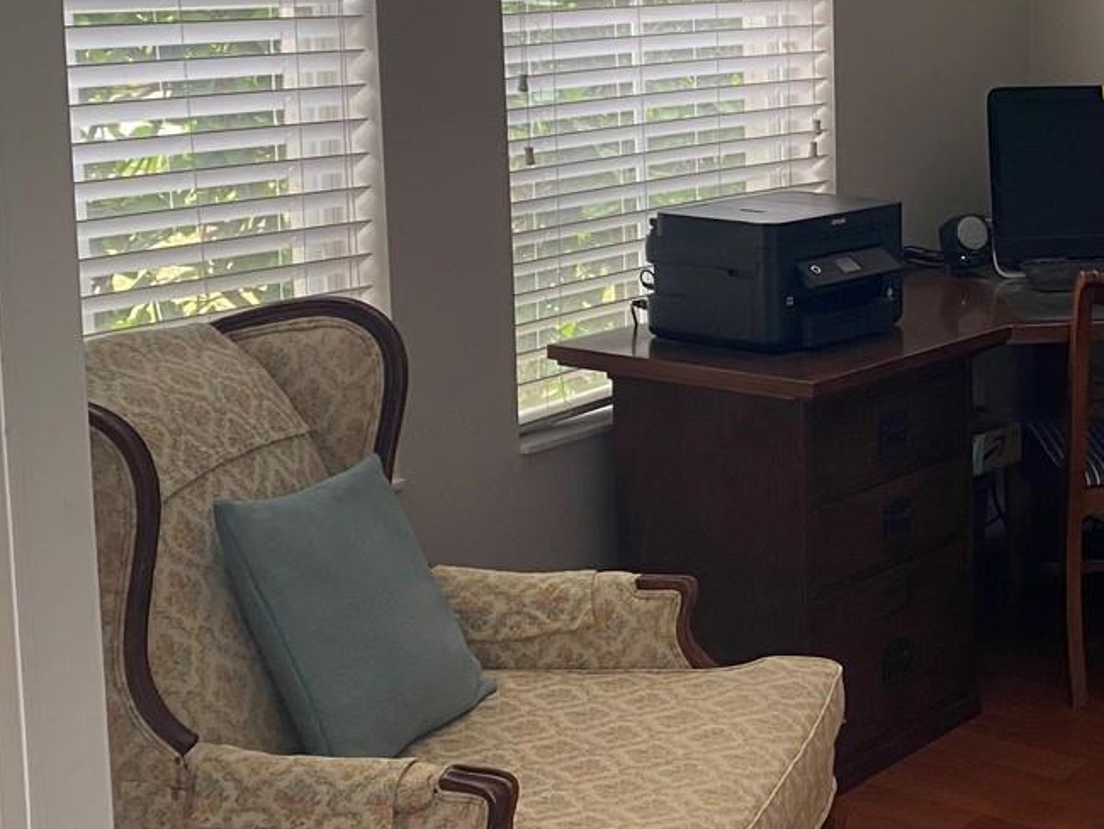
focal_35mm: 64
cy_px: 277
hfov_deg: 28.9
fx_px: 2042
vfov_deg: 22.8
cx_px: 1026
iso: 125
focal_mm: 4.25
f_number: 1.8
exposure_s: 1/100
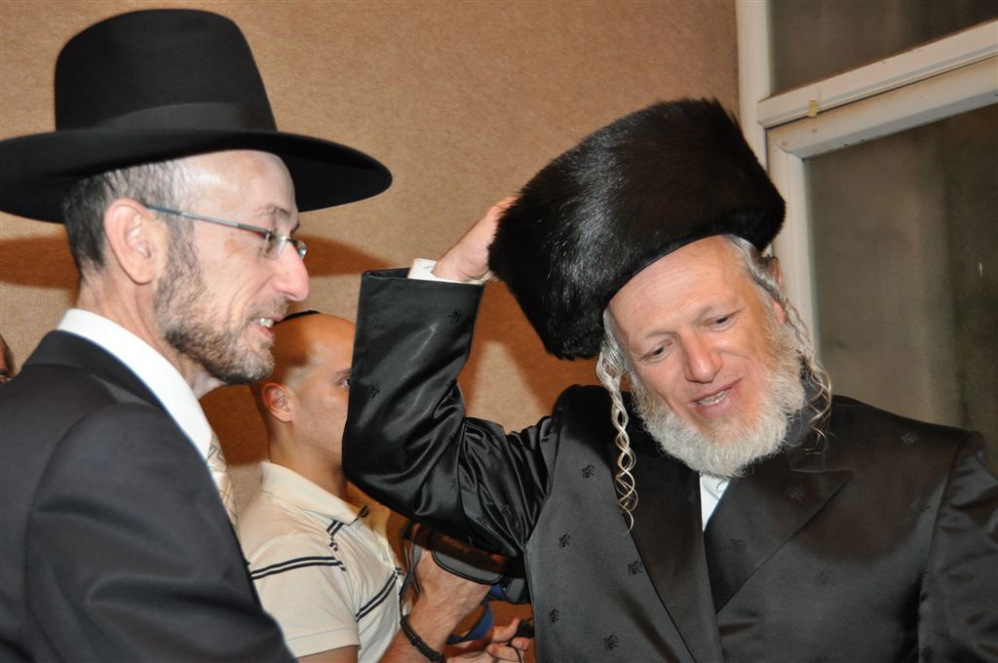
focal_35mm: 51
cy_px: 332
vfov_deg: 26.4
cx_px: 499
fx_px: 1412
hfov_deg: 38.9
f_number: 4.2
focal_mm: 34
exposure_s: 1/60
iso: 800
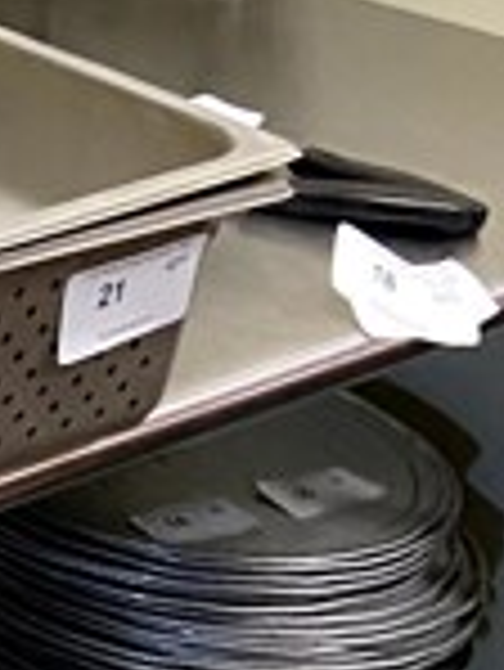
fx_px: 2753
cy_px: 641
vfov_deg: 13.7
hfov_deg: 9.1
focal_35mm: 142
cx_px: -824
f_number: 1.8
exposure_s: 1/60
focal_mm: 4.25
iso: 250
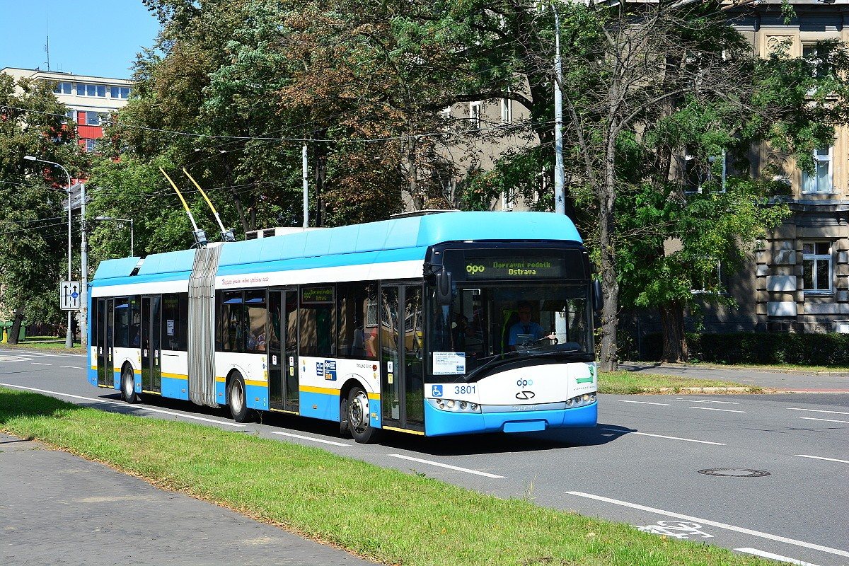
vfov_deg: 21.6
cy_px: 283
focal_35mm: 63
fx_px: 1486
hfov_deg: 31.9
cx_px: 424
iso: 200
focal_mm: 42
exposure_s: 1/320
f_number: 9
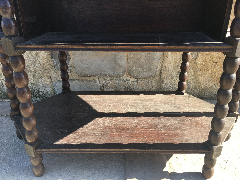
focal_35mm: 29
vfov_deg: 48.2
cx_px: 120
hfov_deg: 61.7
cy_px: 90
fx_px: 201
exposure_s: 1/309
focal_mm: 4.15
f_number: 2.2
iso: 25
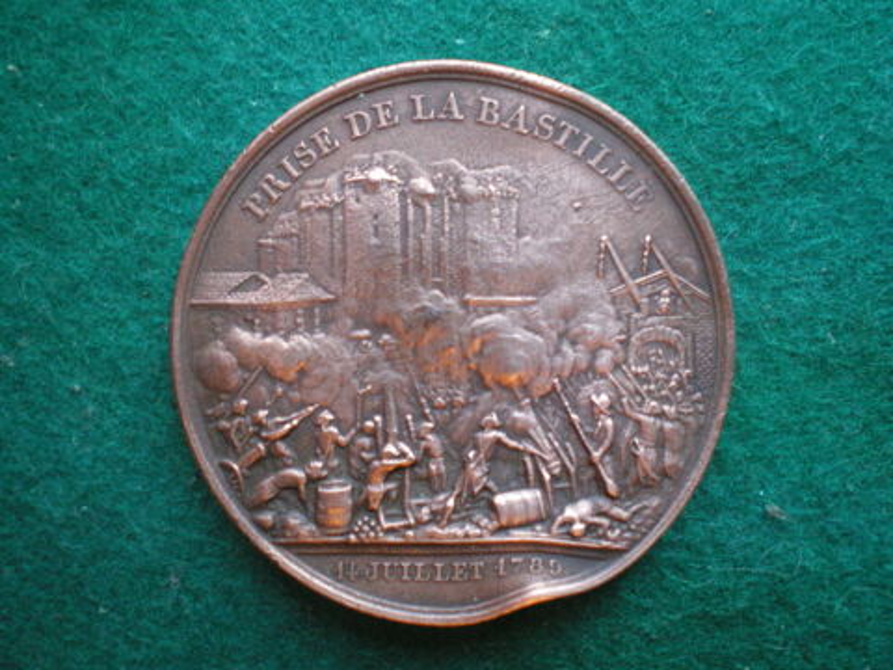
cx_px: 446
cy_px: 335
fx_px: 980
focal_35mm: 38
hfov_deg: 49.0
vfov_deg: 37.7
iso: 400
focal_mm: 6.3
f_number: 3.1
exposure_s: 1/30
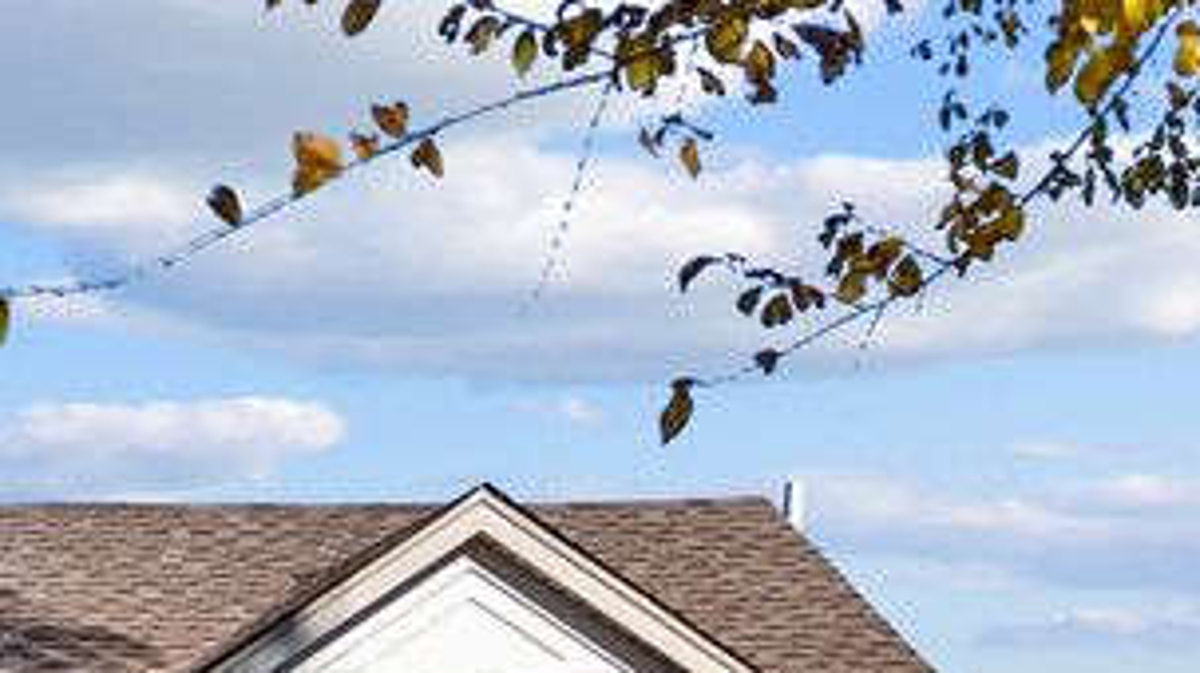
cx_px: -790
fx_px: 4891
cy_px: 1029
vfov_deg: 7.7
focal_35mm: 154
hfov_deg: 13.0
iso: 640
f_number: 8
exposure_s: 1/250
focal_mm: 27.5
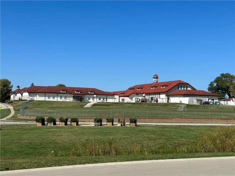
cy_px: 88
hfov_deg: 39.7
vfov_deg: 30.3
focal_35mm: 48
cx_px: 118
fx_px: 326
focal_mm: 6.86
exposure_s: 1/6211
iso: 64
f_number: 1.78
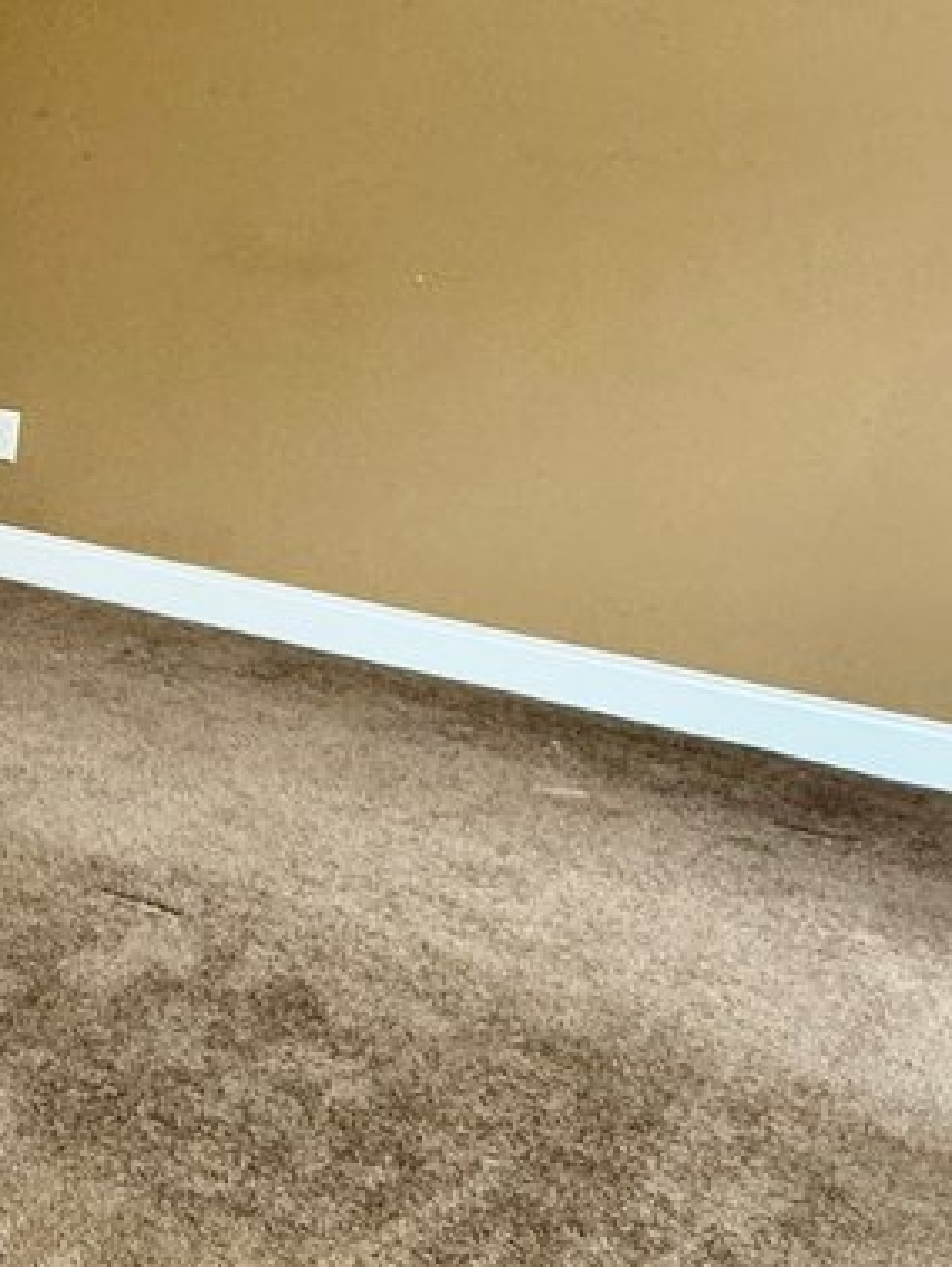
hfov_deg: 21.8
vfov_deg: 34.3
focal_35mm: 56
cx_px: -478
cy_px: 669
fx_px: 2051
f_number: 2.2
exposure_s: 1/60
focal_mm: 2.22
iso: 200
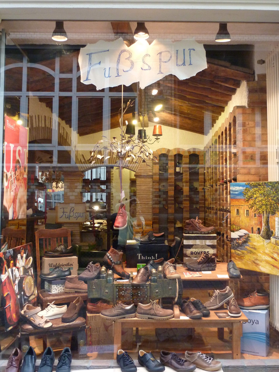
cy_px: 186
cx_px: 140
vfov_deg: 52.6
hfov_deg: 40.7
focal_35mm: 35
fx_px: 376
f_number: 3.5
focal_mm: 5.7
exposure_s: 1/15
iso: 400
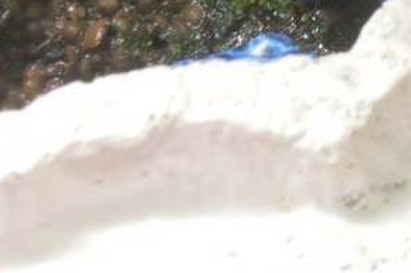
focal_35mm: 276
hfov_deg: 7.4
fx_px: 3149
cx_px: 512
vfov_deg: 4.9
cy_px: -178
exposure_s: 1/13
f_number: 4.2
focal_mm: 13.8
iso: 800
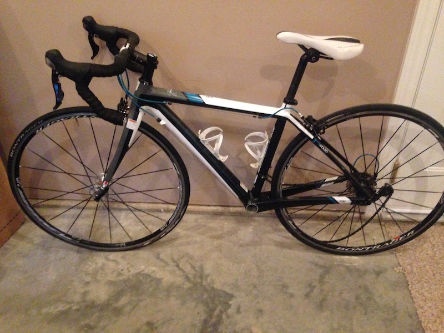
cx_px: 222
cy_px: 166
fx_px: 423
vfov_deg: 42.9
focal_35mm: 33
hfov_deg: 55.4
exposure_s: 1/15
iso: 800
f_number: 2.4
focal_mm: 4.12
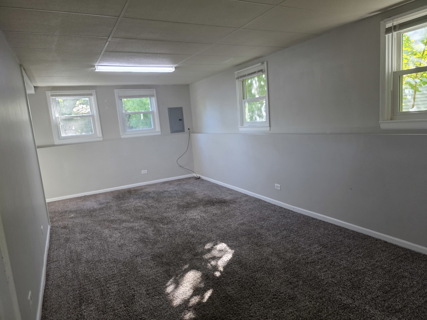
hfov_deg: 73.9
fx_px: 284
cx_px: 214
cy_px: 160
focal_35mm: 23
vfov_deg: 58.9
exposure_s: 1/120
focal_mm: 6.3
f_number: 1.7
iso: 400
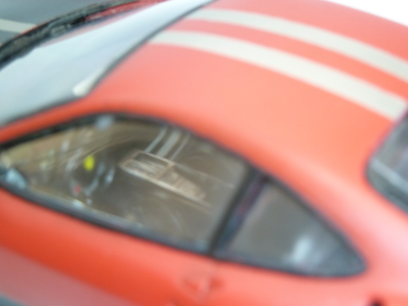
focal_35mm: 78
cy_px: 153
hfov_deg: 25.0
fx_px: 919
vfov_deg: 18.9
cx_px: 204
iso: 250
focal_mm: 12.8
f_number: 4.2
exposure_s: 1/80
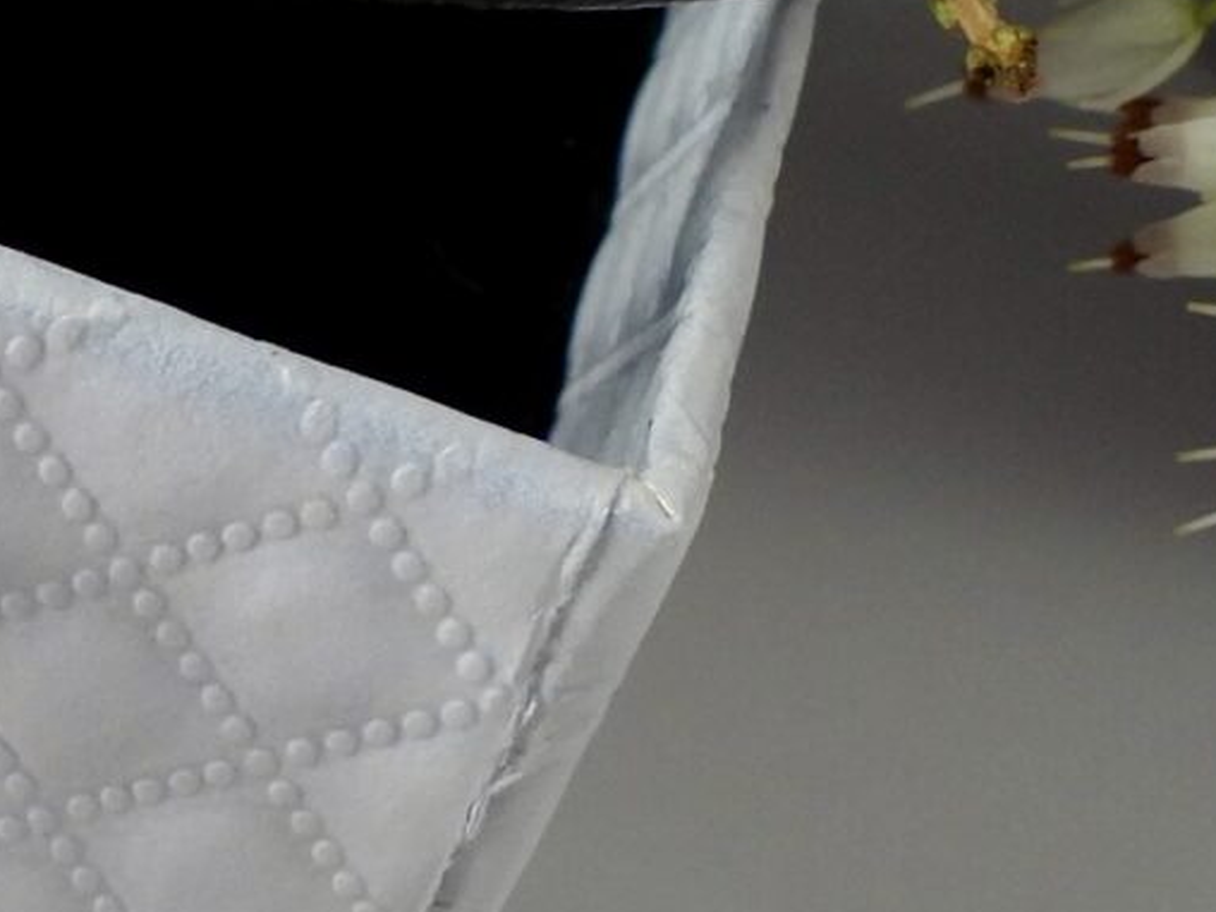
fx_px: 4251
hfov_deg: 15.0
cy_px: 1044
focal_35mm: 121
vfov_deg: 12.0
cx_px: -627
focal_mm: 4.3
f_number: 2.8
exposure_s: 1/250
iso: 100
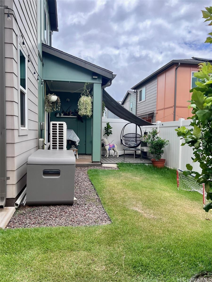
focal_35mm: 26
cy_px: 141
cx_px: 106
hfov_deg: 53.1
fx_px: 212
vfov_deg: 67.3
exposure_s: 1/2762
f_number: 1.5
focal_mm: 5.7
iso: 50
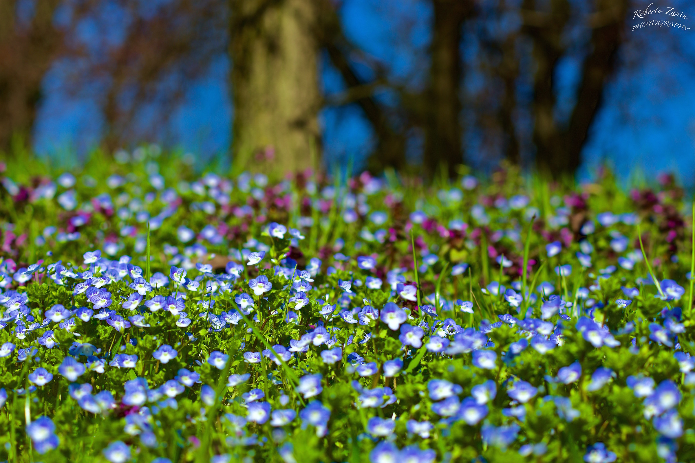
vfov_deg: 13.0
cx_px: 348
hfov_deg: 19.5
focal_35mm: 105
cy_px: 232
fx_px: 2027
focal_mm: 70
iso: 100
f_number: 8
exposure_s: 1/250
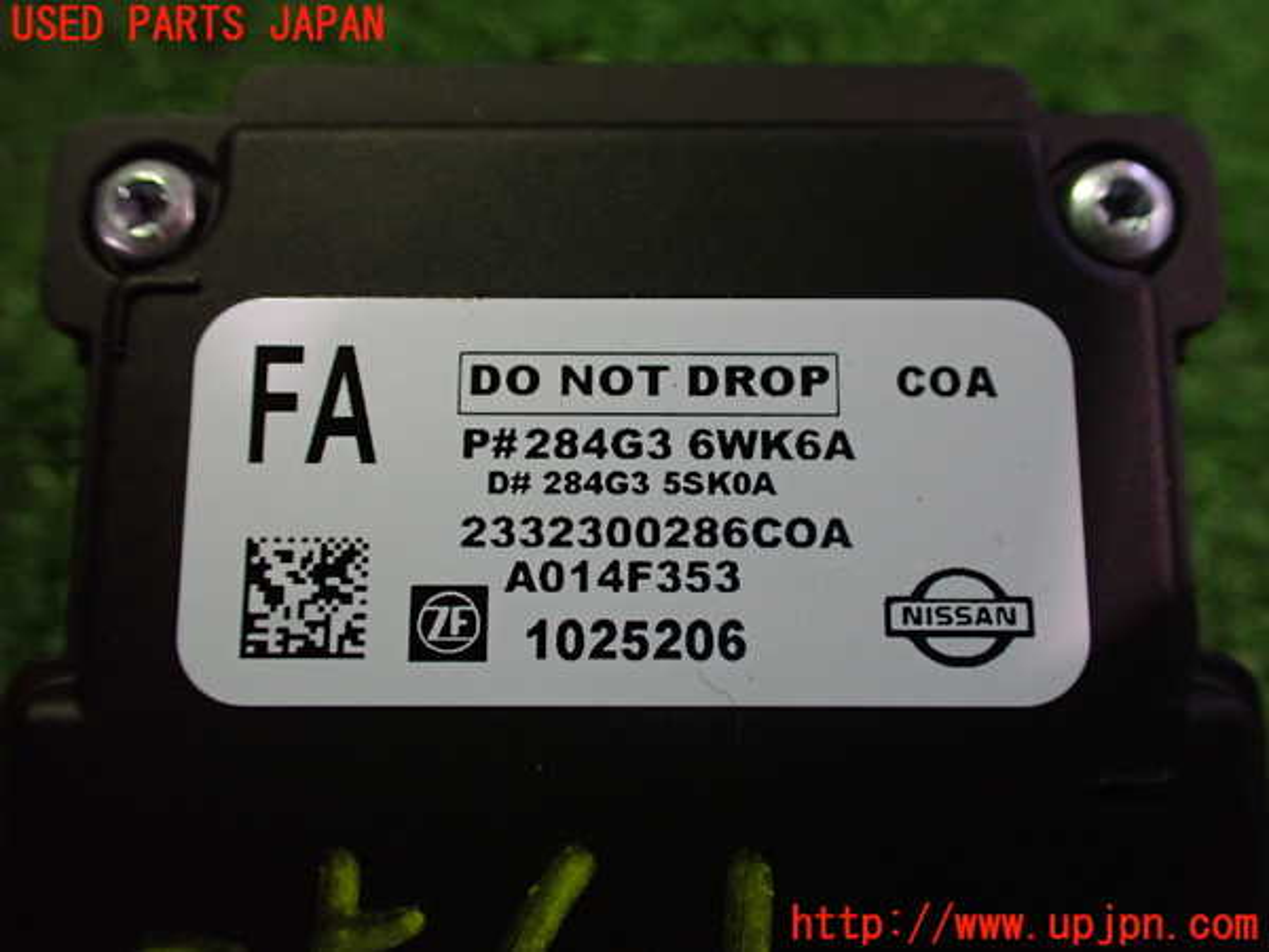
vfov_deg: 46.8
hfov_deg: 60.0
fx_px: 1100
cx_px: 634
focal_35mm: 30
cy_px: 476
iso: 800
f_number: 2.3
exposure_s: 1/125
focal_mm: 5.4
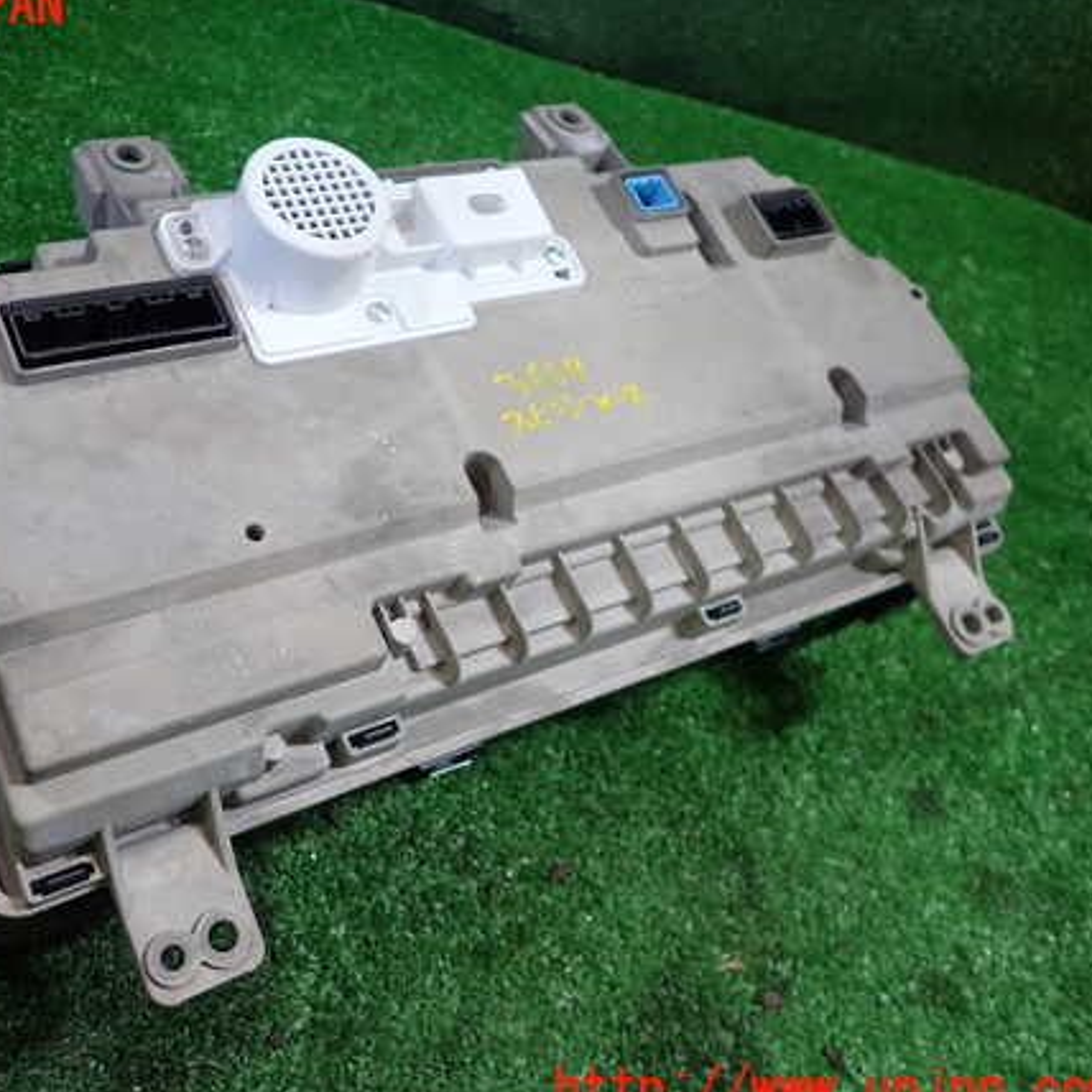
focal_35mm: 31
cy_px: 549
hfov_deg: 51.6
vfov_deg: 52.5
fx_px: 1106
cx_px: 365
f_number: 2
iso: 200
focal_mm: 4.5
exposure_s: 1/50
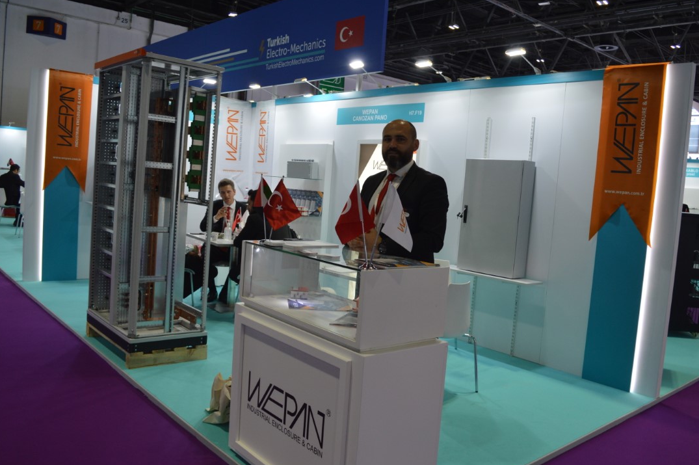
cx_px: 367
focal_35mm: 29
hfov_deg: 63.7
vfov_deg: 44.9
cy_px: 233
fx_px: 563
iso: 400
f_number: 5
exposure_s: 1/100
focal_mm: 18
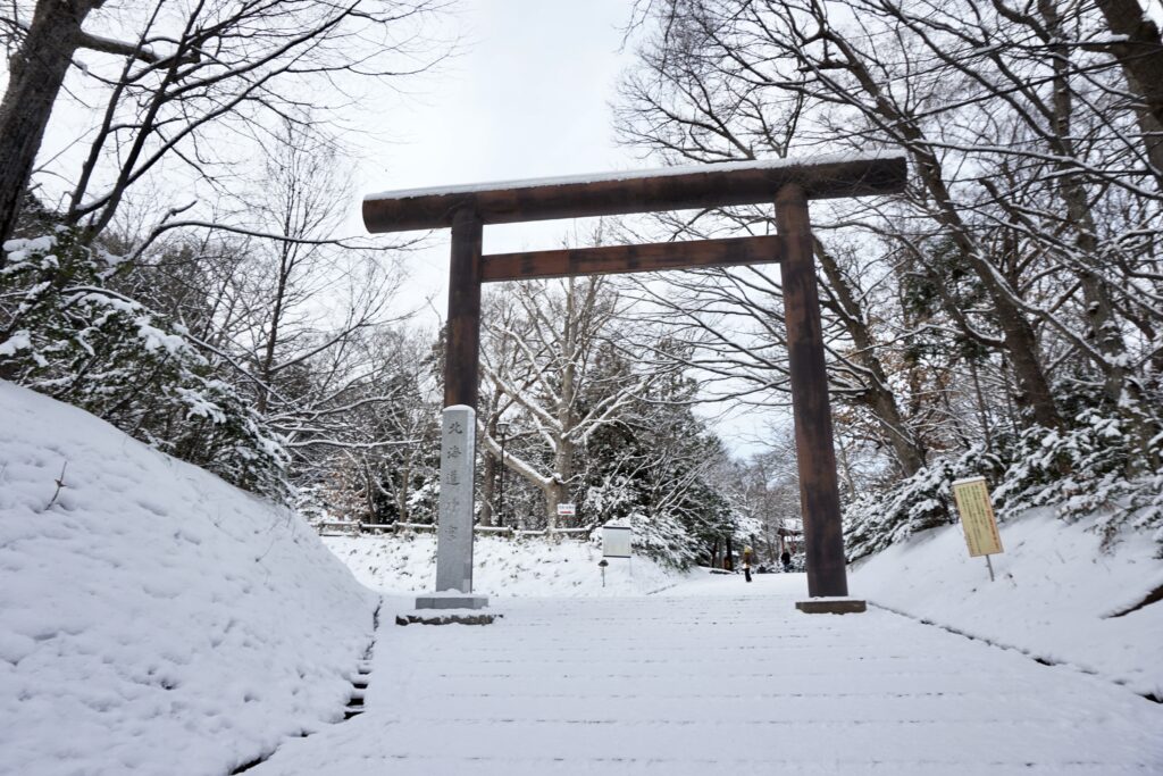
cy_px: 388
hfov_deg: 73.7
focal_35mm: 24
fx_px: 775
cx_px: 582
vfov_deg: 53.1
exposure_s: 1/125
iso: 100
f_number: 8
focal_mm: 16
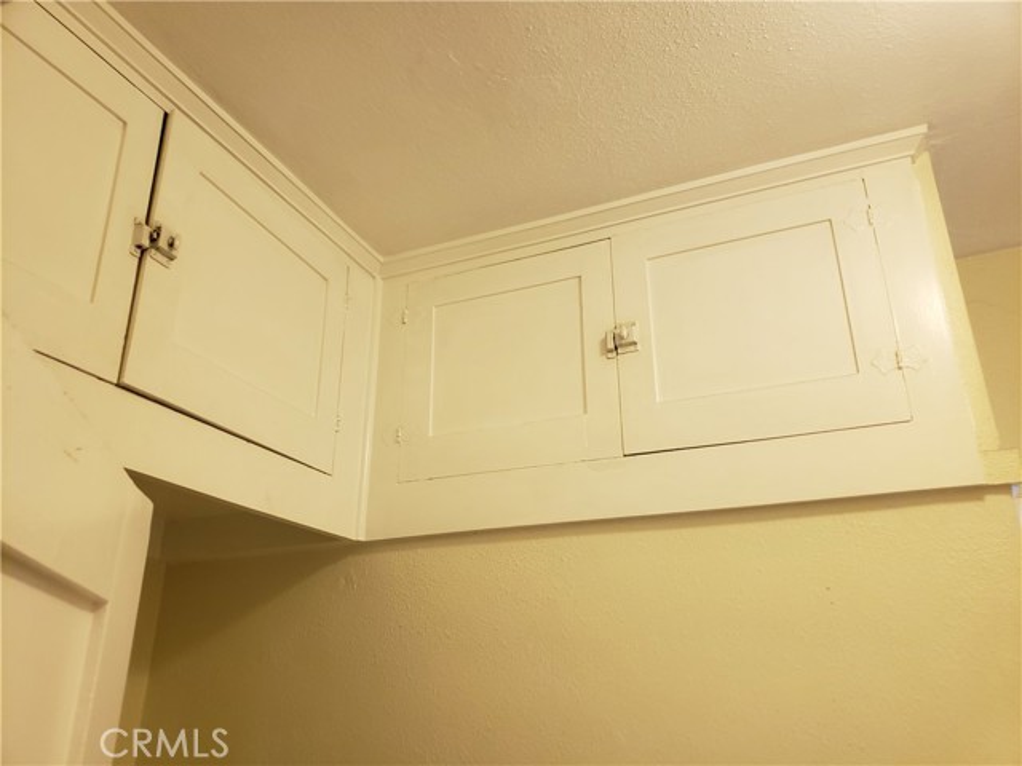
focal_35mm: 26
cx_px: 511
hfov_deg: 67.3
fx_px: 768
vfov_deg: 53.1
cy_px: 383
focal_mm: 4.3
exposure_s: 1/60
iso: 250
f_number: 1.5
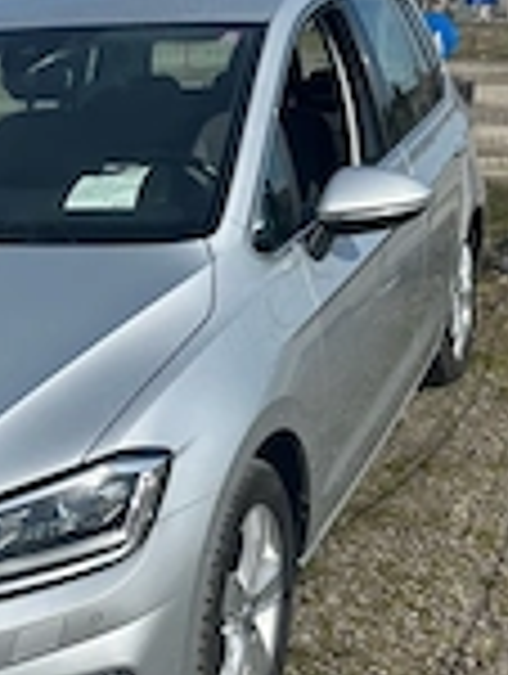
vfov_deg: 30.2
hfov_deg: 22.0
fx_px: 1249
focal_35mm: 64
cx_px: -18
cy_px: 374
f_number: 1.78
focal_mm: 6.86
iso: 80
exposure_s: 1/5525
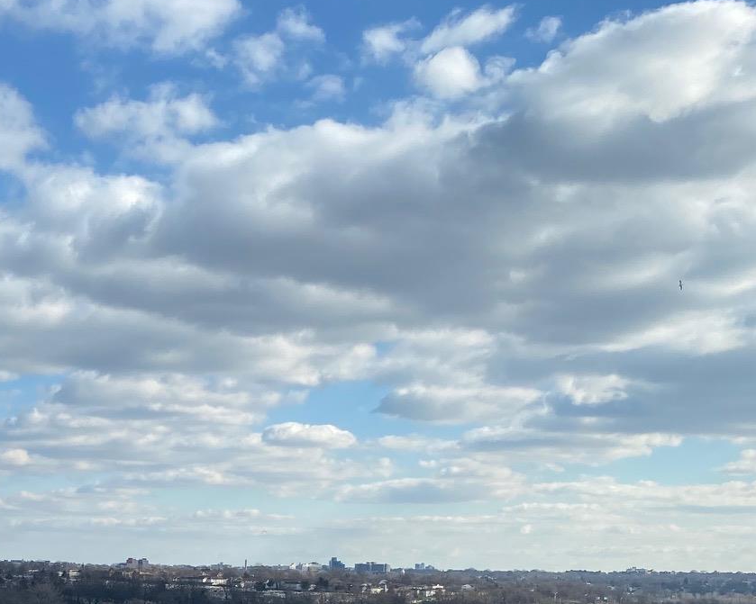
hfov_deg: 29.7
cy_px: 667
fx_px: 1365
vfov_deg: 23.4
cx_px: 79
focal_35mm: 61
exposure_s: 1/2463
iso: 32
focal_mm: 4.25
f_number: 1.8
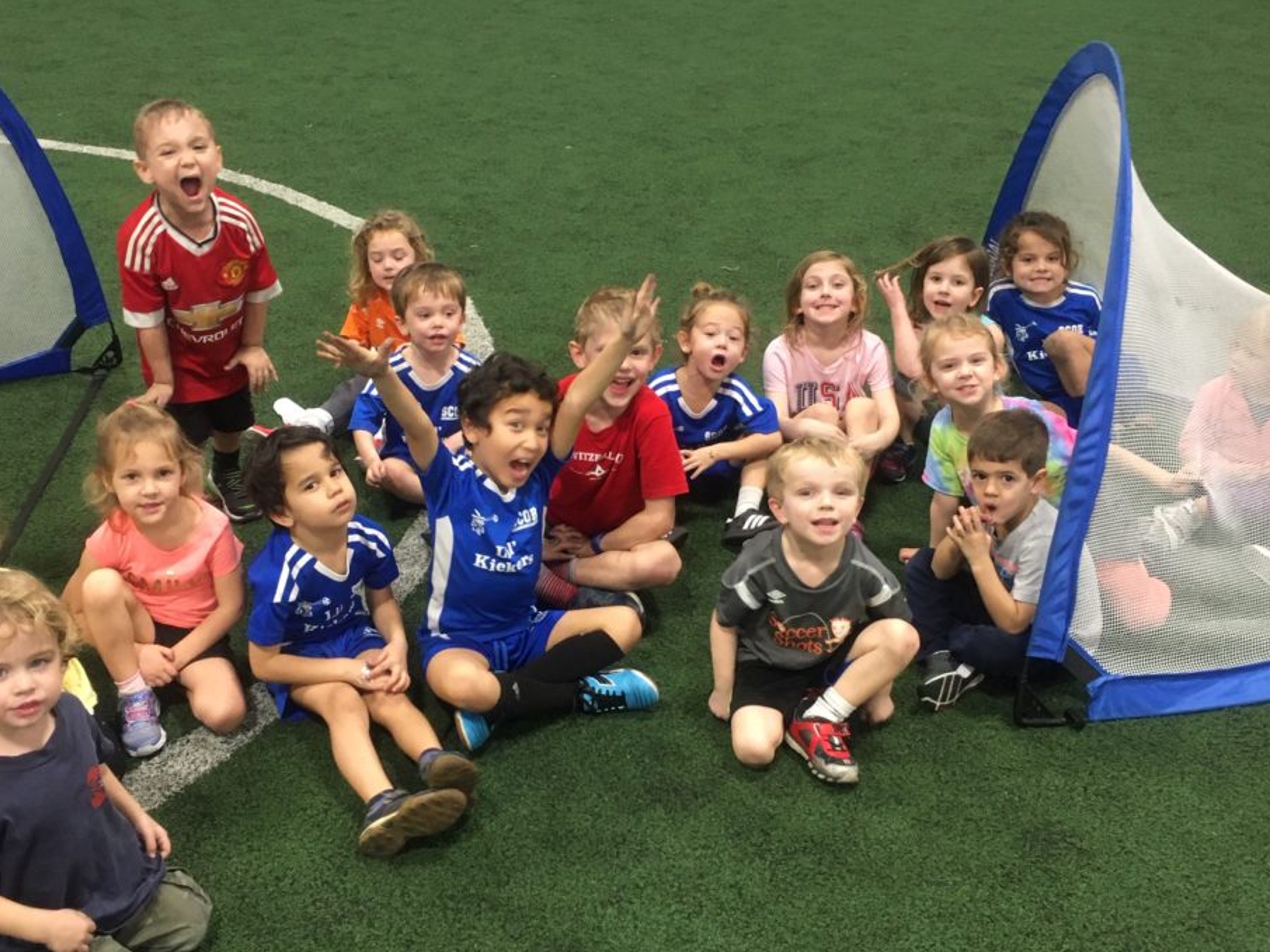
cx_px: 585
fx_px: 1504
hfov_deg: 45.7
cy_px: 481
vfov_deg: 35.1
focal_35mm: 41
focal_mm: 4.15
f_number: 2.2
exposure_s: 1/30
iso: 125
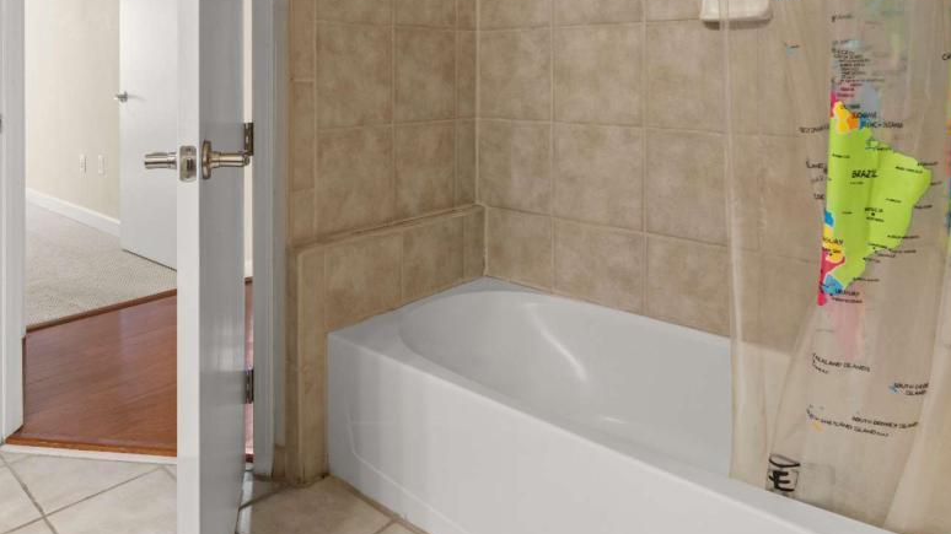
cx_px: 383
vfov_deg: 41.7
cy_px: 80
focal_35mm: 26
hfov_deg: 71.2
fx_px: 655
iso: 320
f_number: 5.6
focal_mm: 16
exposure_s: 1/1.67
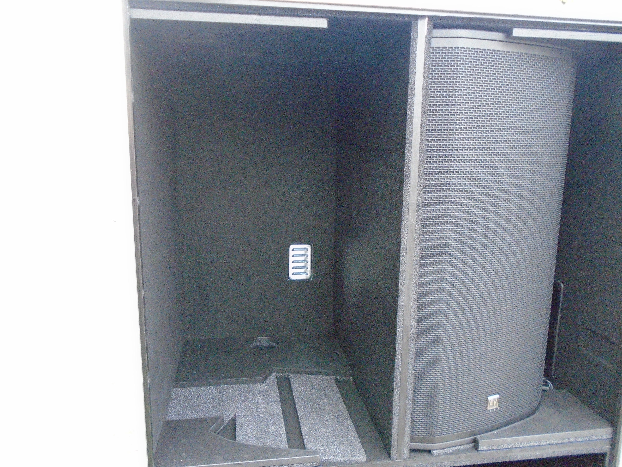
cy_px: 234
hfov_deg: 67.3
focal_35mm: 26
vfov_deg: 53.1
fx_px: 467
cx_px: 311
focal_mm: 4.6
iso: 800
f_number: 3.2
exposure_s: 1/160
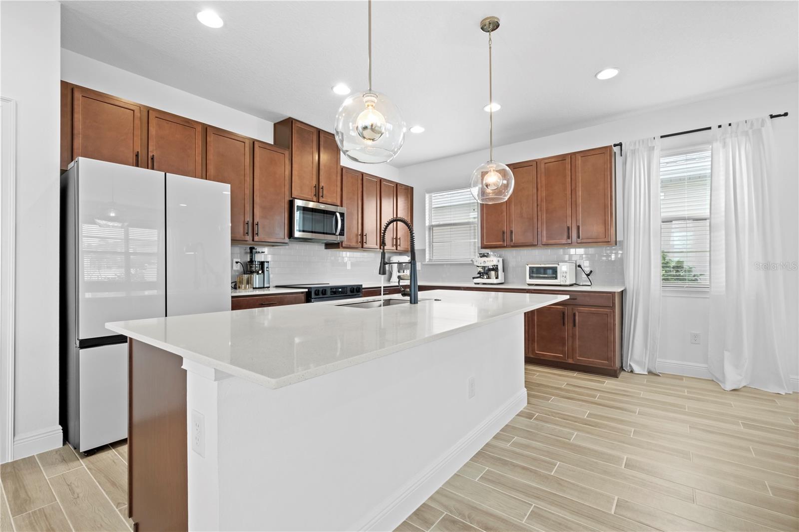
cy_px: 266
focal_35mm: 15
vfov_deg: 77.3
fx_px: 333
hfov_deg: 100.4
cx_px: 400
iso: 640
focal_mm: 10
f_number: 9
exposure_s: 1/2
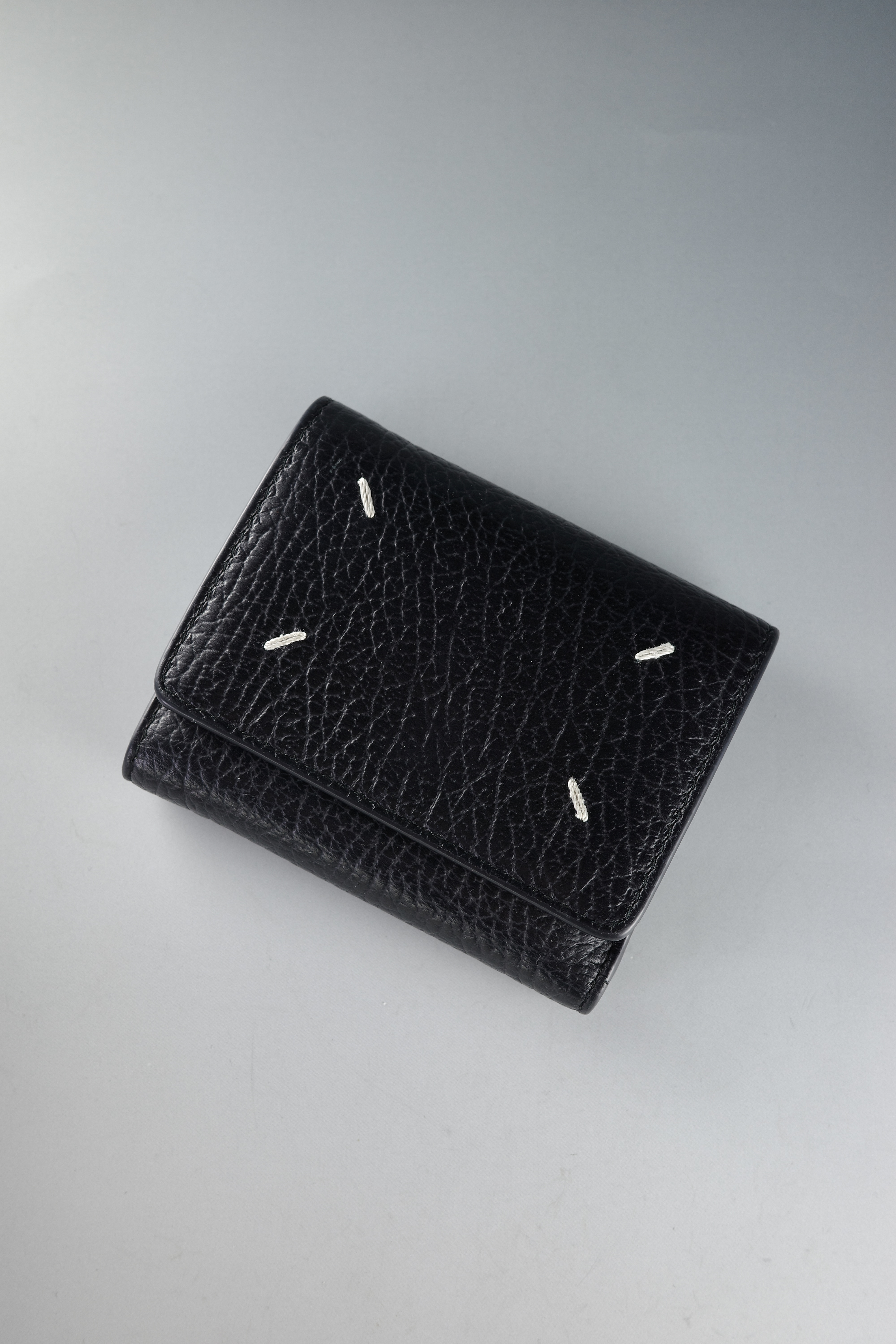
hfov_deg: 33.4
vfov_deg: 48.5
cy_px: 672
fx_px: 1493
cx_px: 448
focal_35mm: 40
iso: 100
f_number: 4.5
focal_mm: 26
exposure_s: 1/25
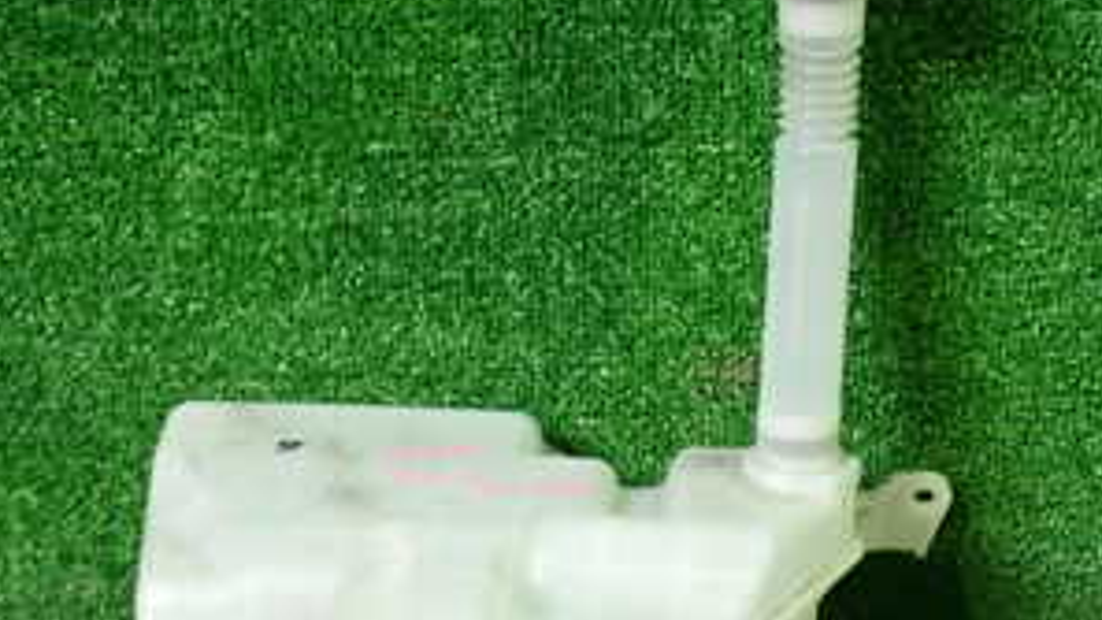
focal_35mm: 66
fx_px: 1928
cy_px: 479
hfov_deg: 31.8
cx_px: 675
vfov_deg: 18.1
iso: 250
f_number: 2.3
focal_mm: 5.4
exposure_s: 1/30
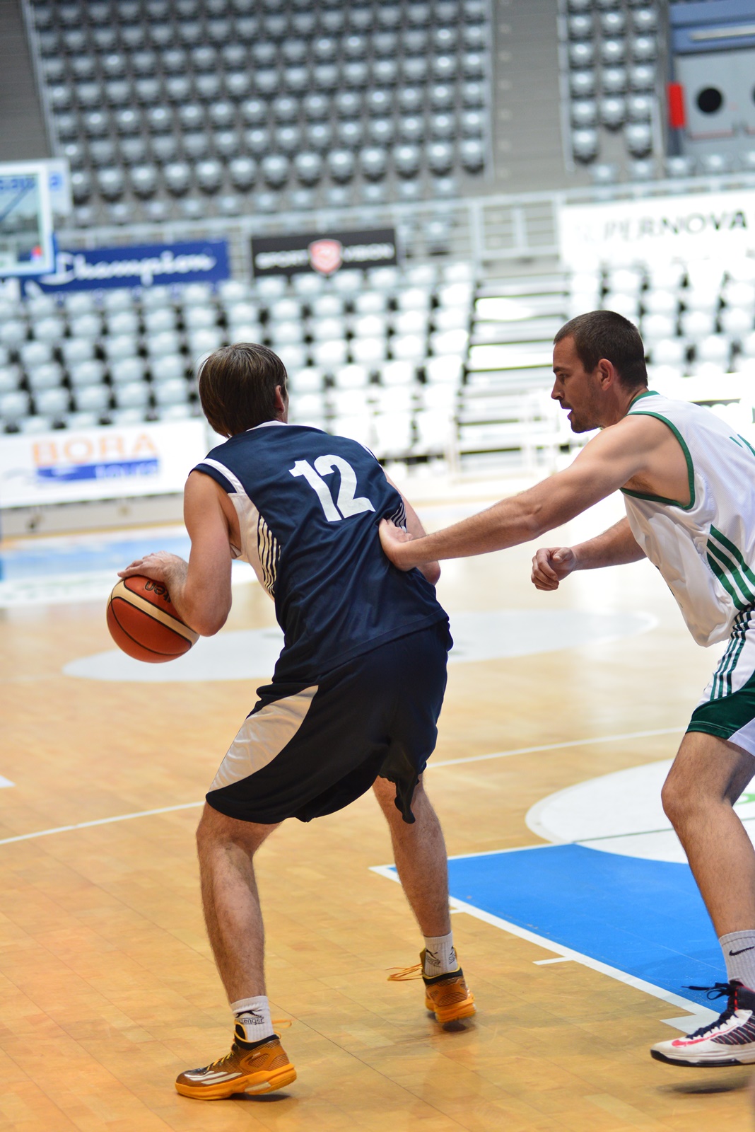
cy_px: 566
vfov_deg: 22.1
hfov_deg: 14.9
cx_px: 378
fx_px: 2891
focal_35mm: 92
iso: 2000
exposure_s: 1/500
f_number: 3.2
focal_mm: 92
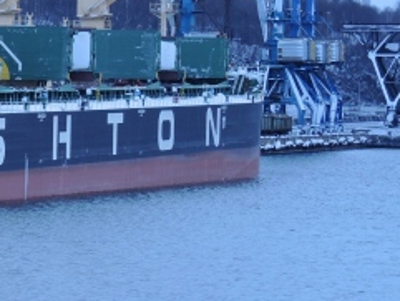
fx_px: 2532
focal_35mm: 219
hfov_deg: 8.8
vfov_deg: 6.8
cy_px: 105
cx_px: -229
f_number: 3.2
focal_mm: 14.1
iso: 80
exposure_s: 1/20
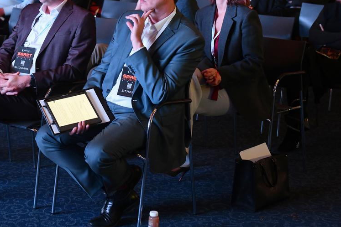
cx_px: 68
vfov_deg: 15.0
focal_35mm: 90
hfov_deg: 22.3
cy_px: 7
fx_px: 852
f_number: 2.8
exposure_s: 1/100
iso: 2000
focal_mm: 42
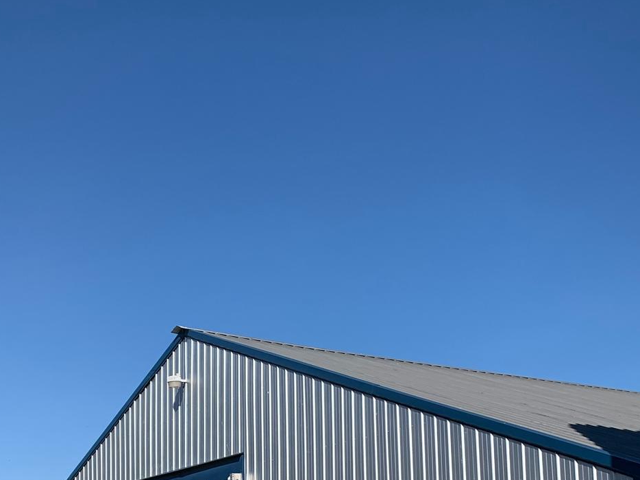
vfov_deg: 24.6
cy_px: 468
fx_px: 1054
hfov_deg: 33.7
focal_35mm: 57
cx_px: 253
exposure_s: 1/3521
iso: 25
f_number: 1.8
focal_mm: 4.25
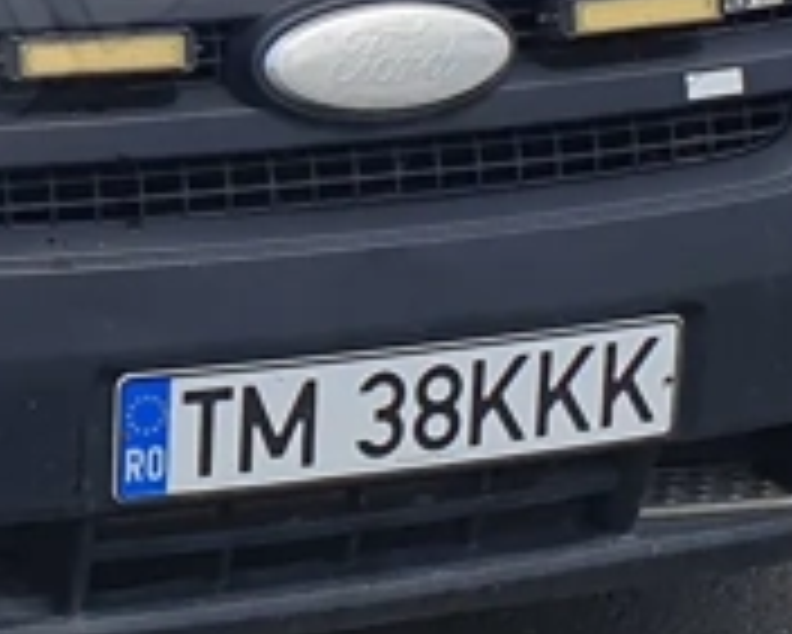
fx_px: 3377
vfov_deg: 10.6
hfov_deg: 12.9
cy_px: -76
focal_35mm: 144
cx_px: -238
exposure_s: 1/2544
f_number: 2.4
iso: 50
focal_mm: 4.32
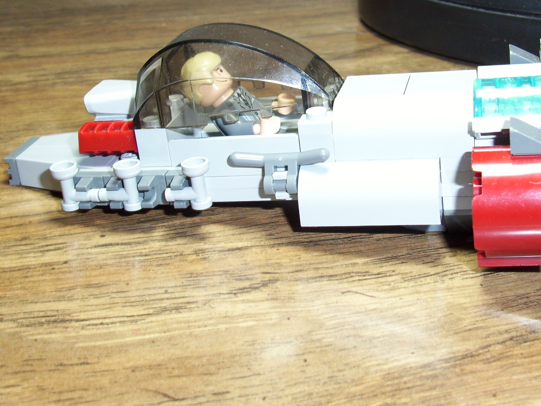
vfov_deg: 24.7
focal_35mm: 59
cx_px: 308
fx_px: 922
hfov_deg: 32.6
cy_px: 149
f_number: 2.9
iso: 80
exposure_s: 1/40
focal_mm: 5.7
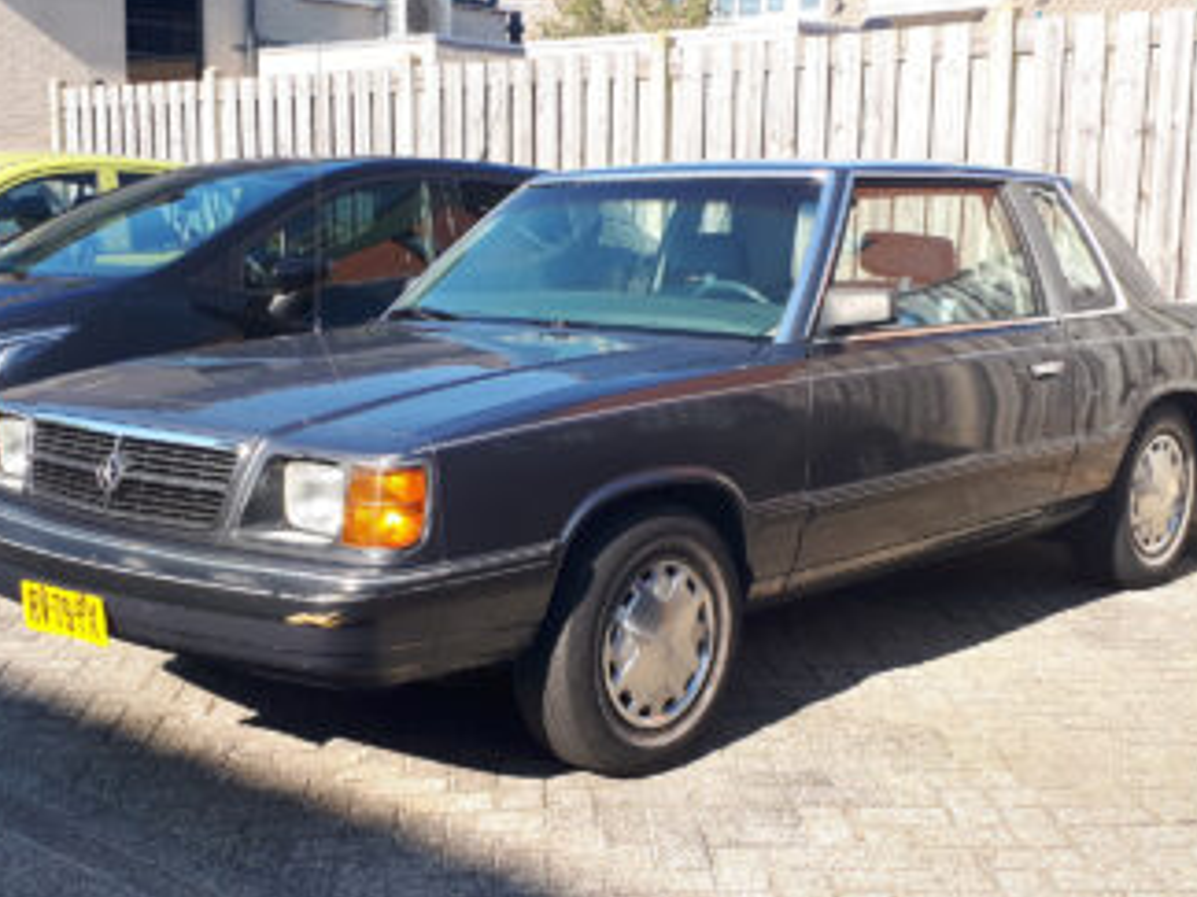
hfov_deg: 59.9
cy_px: 480
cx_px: 554
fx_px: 1037
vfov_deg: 46.8
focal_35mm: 30
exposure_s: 1/483
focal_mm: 3.6
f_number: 1.9
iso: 40
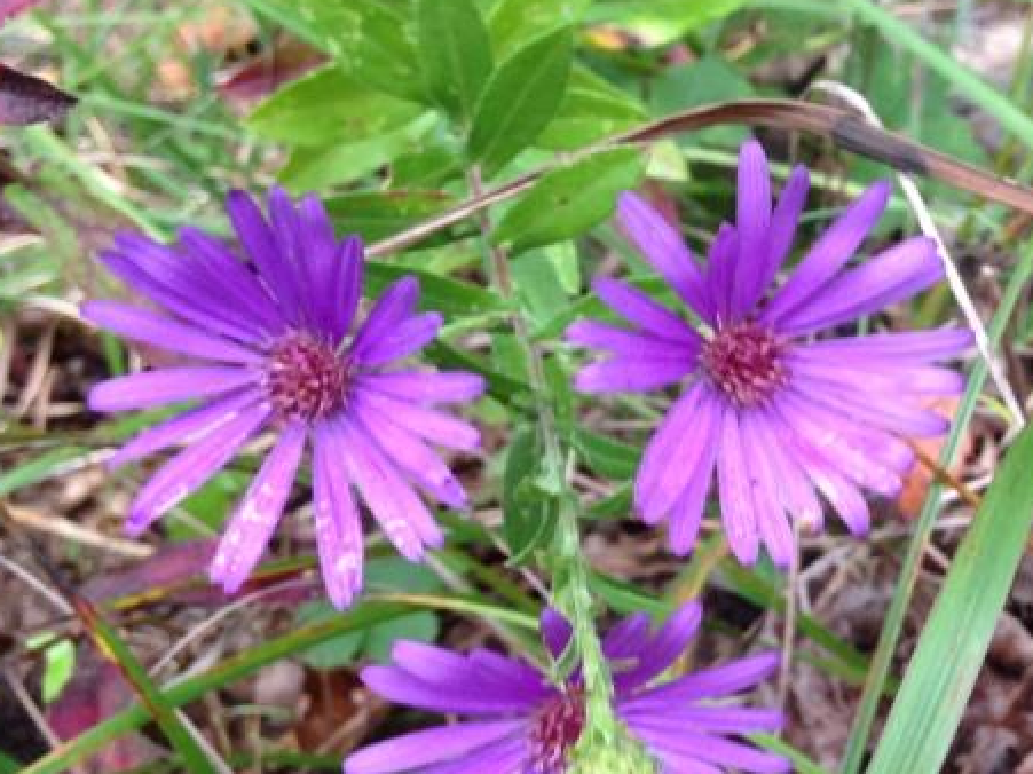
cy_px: 630
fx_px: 2238
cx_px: 921
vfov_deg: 19.4
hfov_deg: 25.2
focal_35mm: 75
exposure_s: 1/20
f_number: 2.4
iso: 80
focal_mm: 4.12
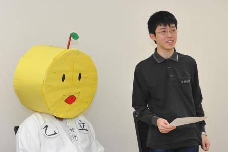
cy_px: 76
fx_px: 443
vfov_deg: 19.4
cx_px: 114
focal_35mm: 70
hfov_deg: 28.9
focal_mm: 70
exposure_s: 1/250
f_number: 8
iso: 2000
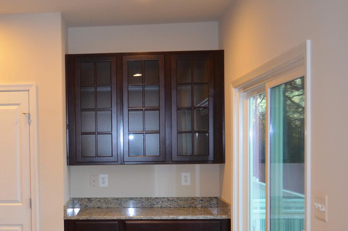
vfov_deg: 24.3
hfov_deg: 35.4
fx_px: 531
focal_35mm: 55
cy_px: 162
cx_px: 84
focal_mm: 22
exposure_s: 1/60
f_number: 3.8
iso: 800
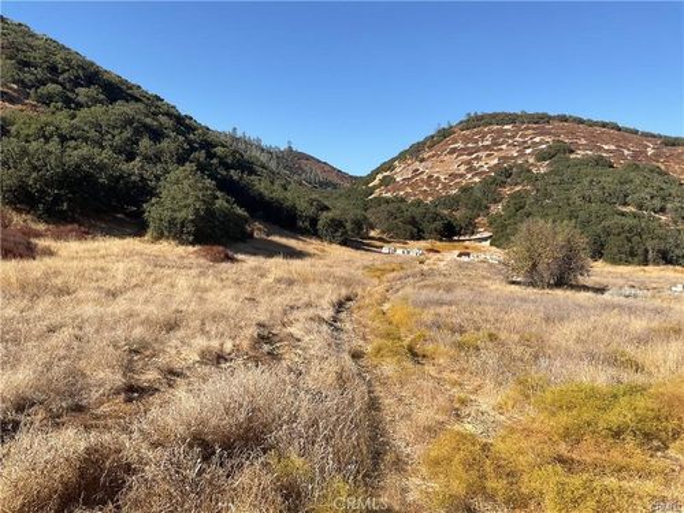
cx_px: 342
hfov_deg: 61.7
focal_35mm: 29
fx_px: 573
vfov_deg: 48.2
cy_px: 256
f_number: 1.8
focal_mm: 3
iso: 16
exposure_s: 1/1377
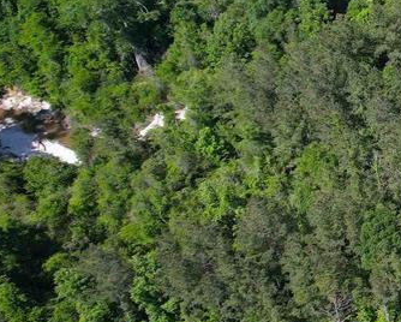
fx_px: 939
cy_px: 122
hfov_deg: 19.6
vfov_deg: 19.4
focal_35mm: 79
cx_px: 665
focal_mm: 8.38
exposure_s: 1/320
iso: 100
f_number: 2.8
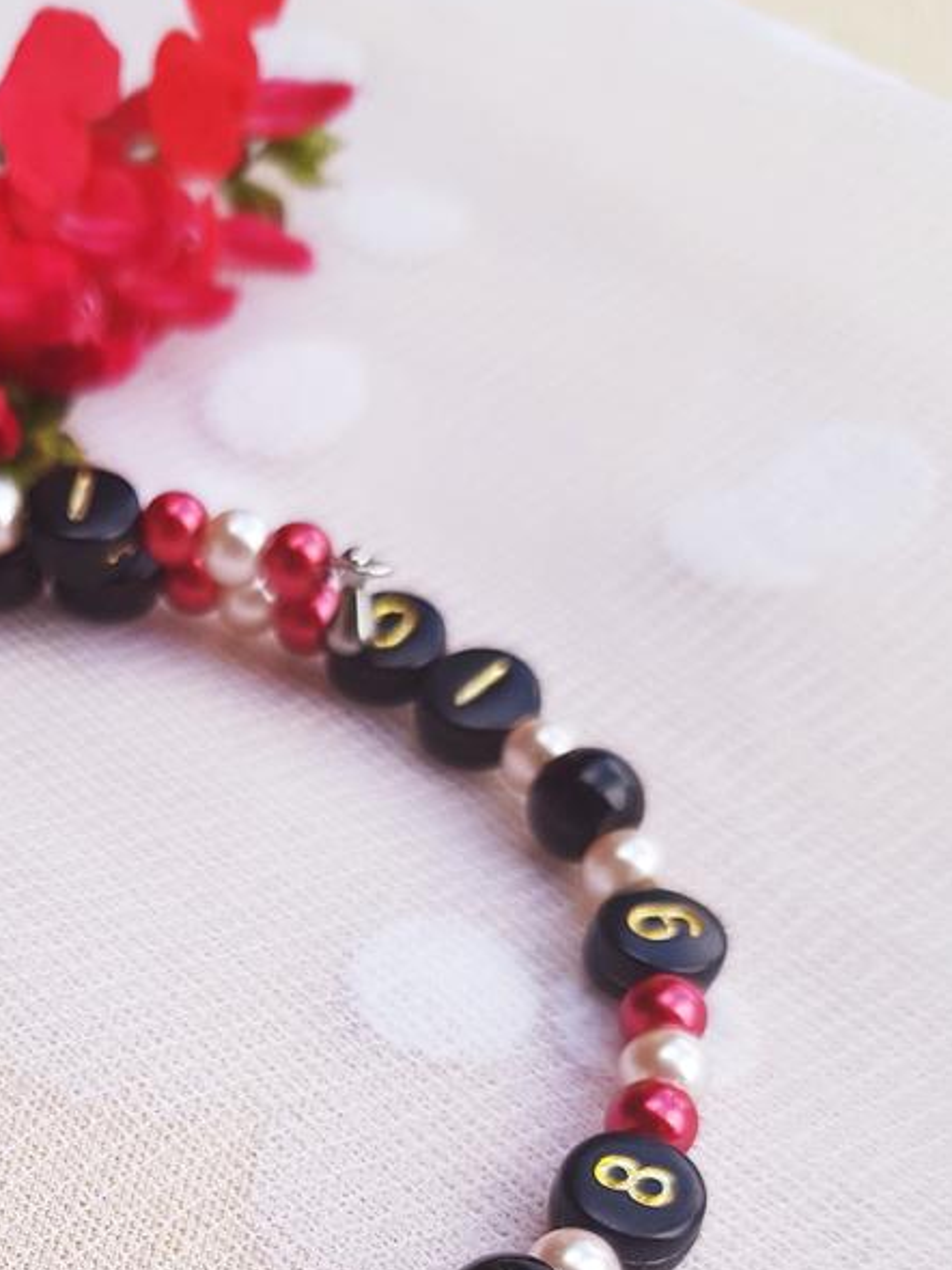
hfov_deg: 26.0
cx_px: -15
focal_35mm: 53
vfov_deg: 33.2
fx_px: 1943
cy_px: 1266
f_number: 1.7
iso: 40
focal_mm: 4.2
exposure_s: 1/632
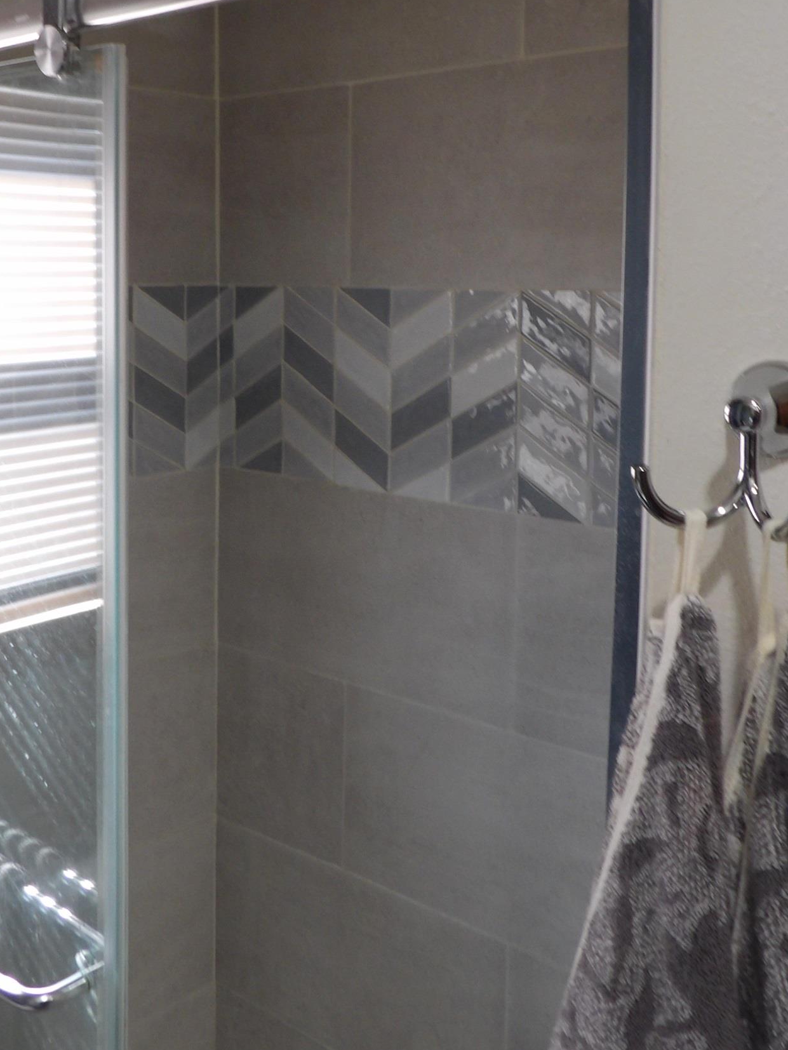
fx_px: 1183
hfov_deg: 36.5
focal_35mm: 39
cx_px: 270
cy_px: 369
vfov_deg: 47.2
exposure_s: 1/33
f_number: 3.4
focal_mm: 5
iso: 174
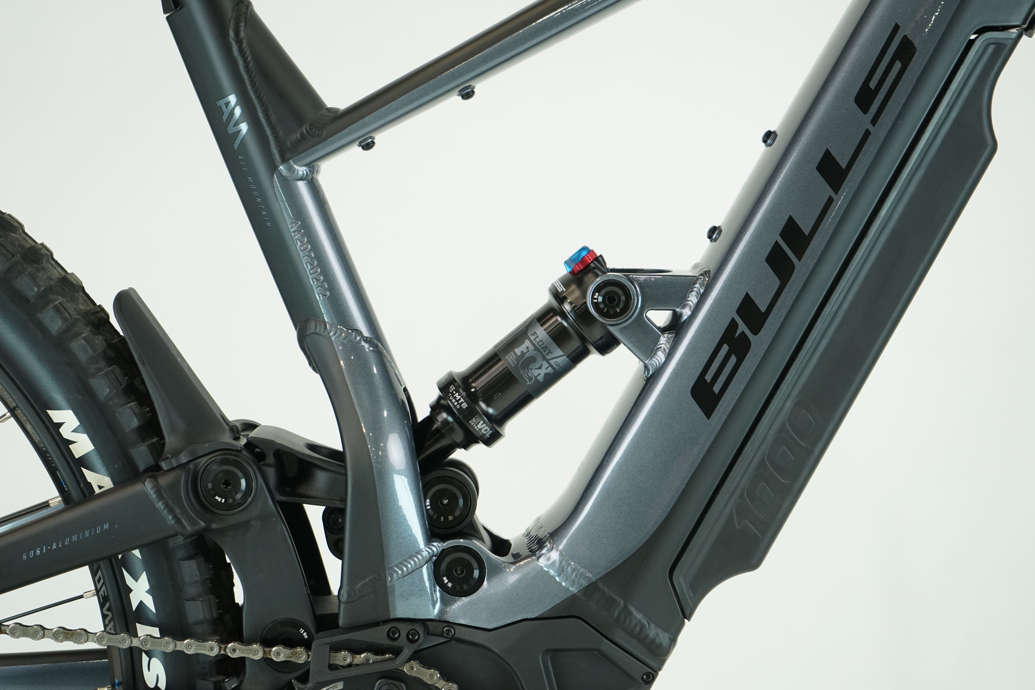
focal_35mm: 70
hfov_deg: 28.8
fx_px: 2012
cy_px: 345
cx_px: 518
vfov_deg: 19.5
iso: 1600
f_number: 5.6
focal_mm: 70
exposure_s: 1/200
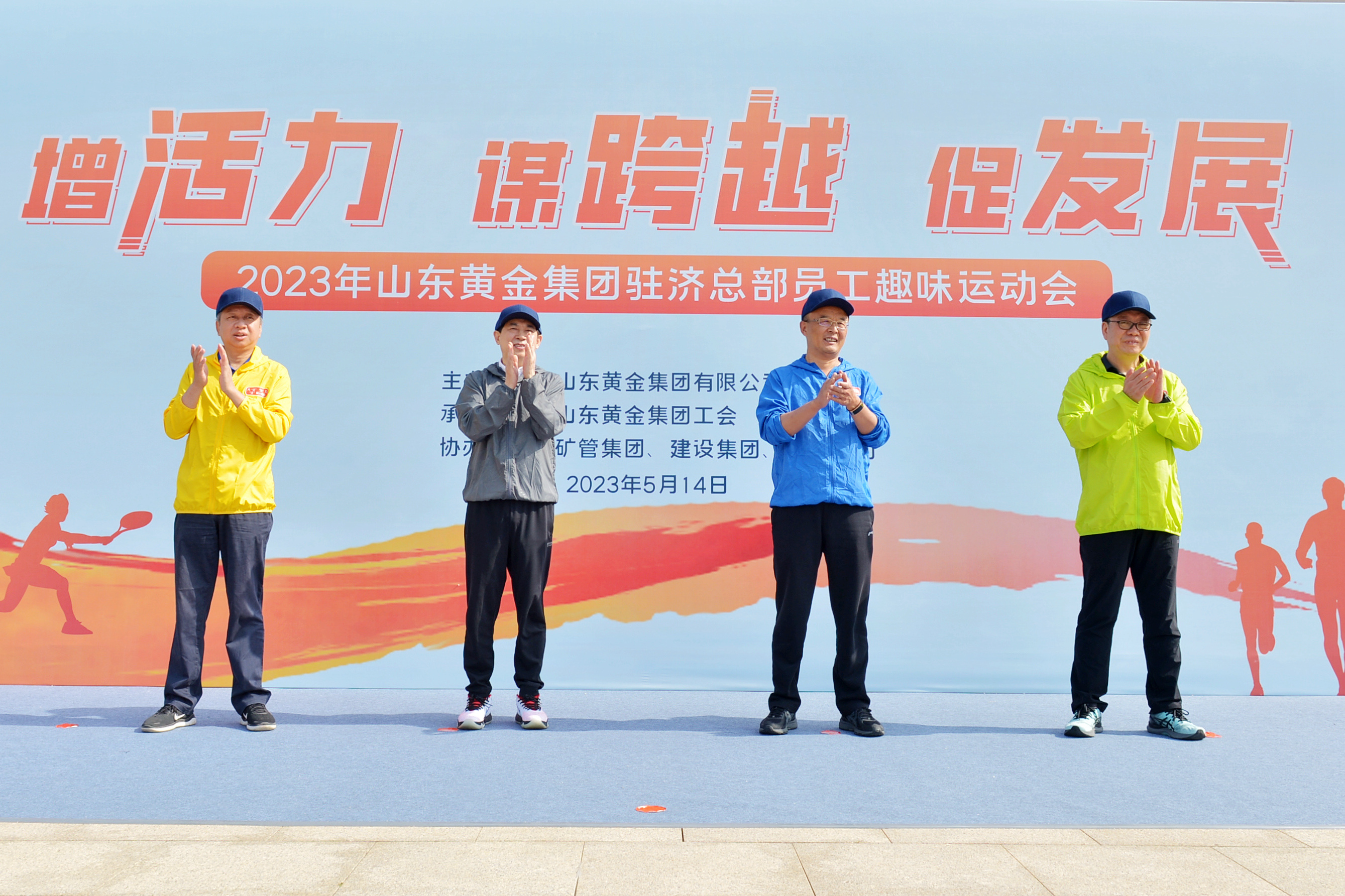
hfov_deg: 73.7
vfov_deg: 53.1
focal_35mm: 24
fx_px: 897
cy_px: 448
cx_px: 672
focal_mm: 24
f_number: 6.7
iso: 200
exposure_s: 1/350
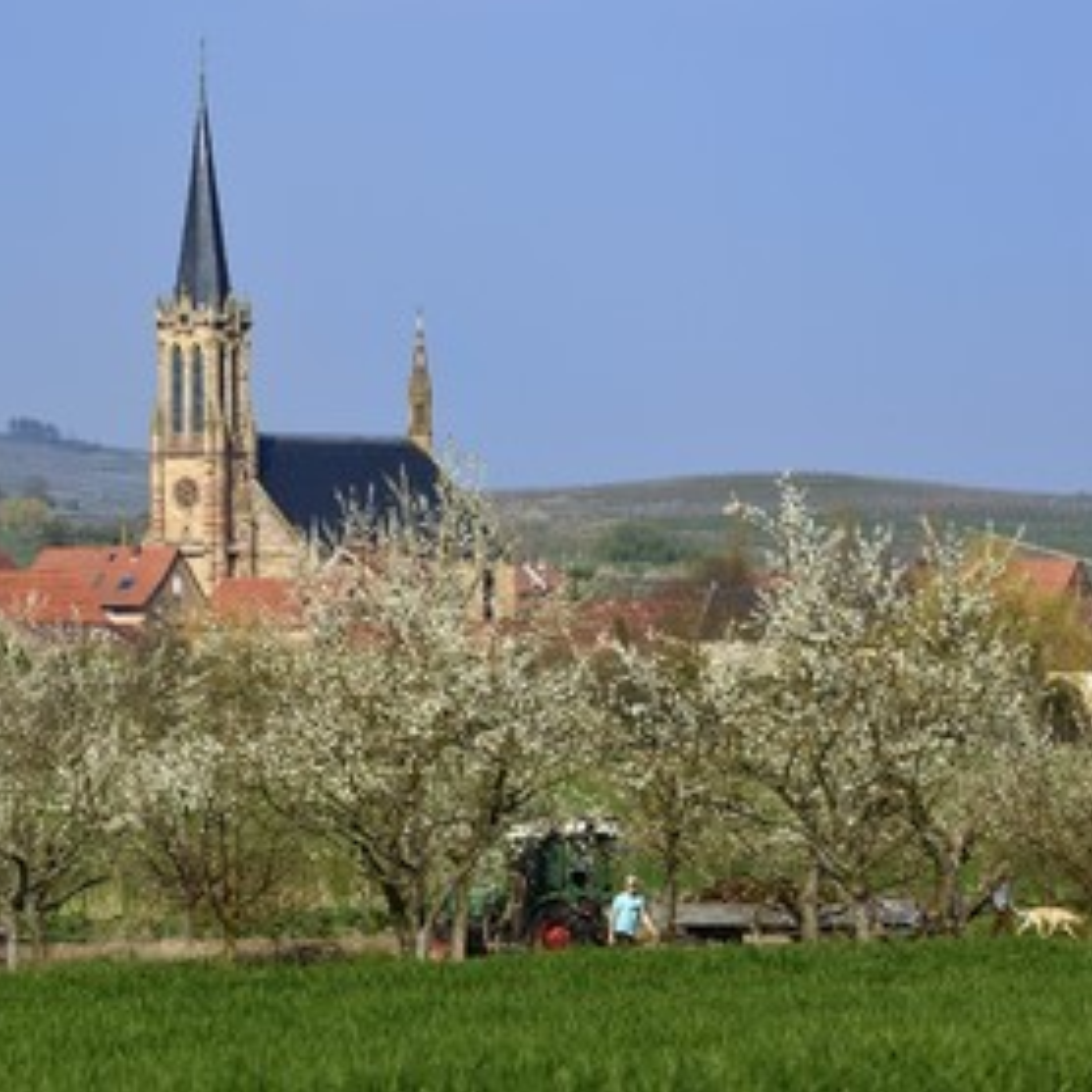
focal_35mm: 219
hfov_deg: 8.0
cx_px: 434
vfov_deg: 8.0
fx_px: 7816
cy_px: 546
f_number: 13
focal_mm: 170
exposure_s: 1/250
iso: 200
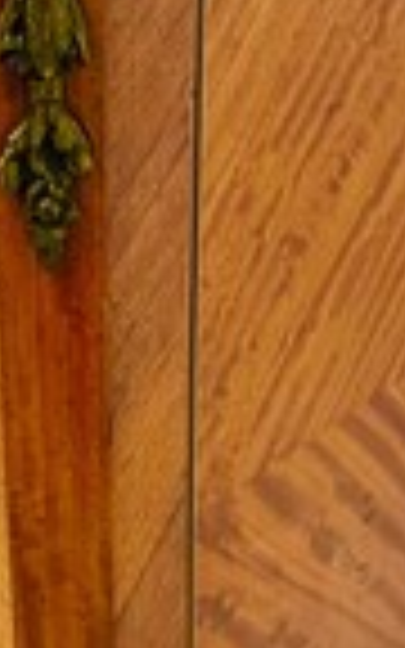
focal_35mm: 92
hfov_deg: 14.0
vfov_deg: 22.5
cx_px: -9
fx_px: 1625
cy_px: 369
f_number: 1.5
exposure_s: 1/40
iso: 500
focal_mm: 5.7
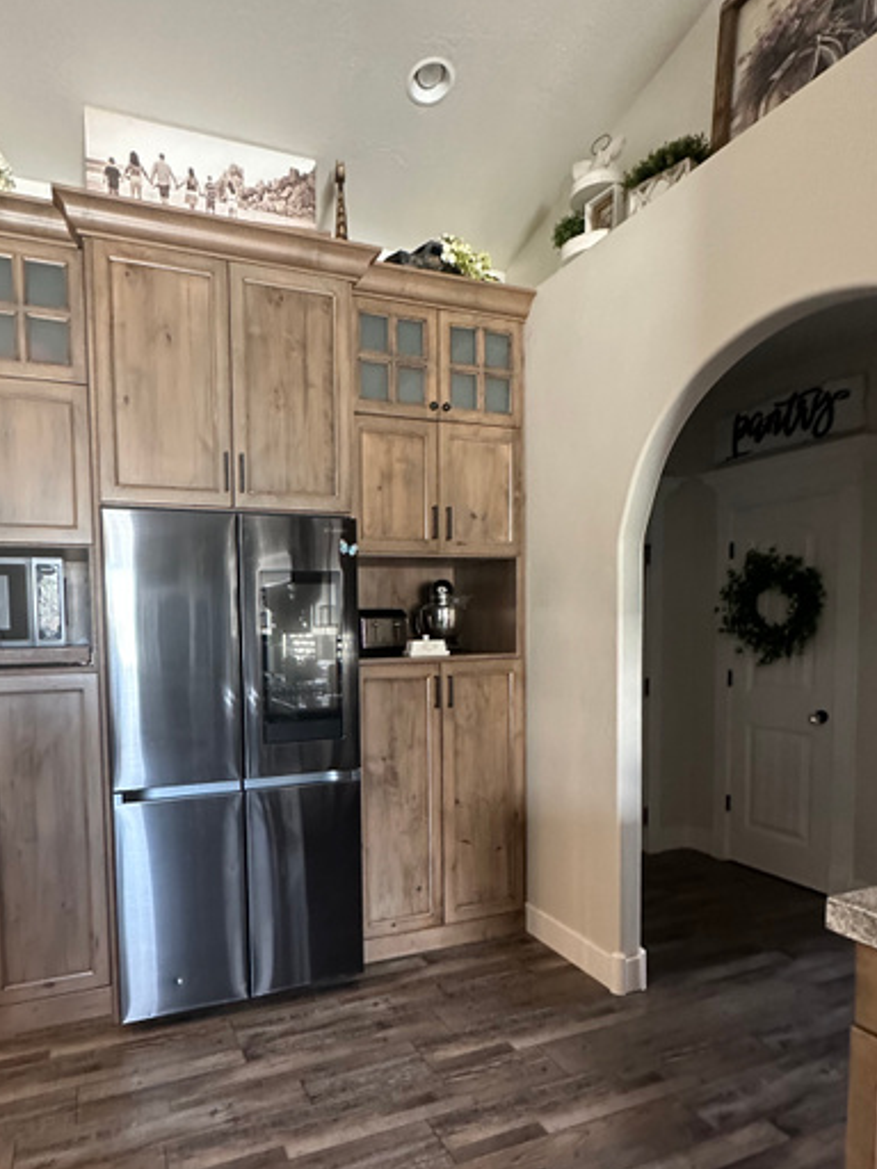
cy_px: 667
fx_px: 709
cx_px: 354
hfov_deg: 62.9
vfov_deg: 78.5
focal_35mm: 21
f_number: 2.2
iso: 640
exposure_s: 1/60
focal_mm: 2.22
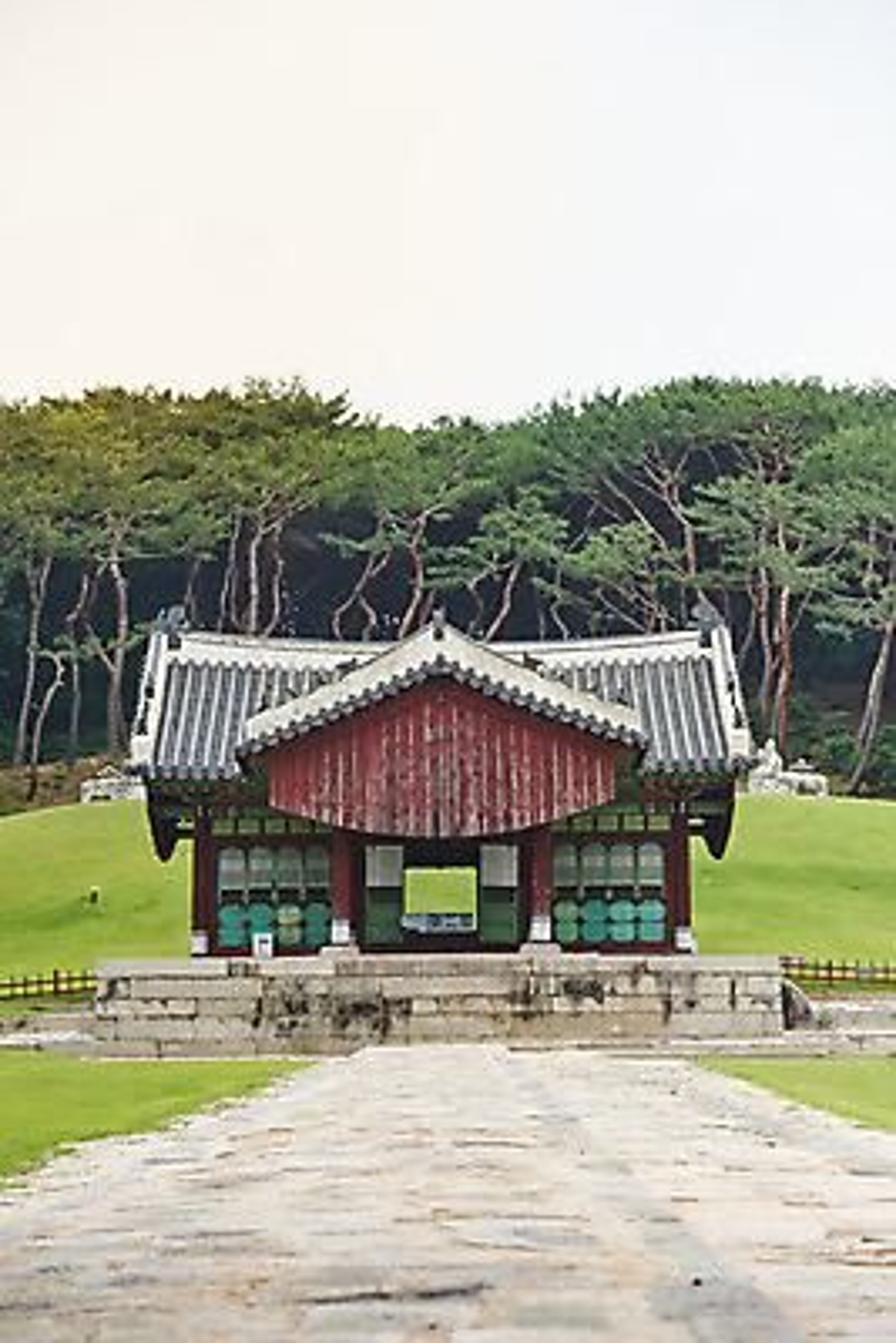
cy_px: 672
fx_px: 4103
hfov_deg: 12.5
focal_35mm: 110
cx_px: 448
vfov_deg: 18.6
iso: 1000
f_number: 4.5
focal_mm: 110
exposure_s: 1/6400
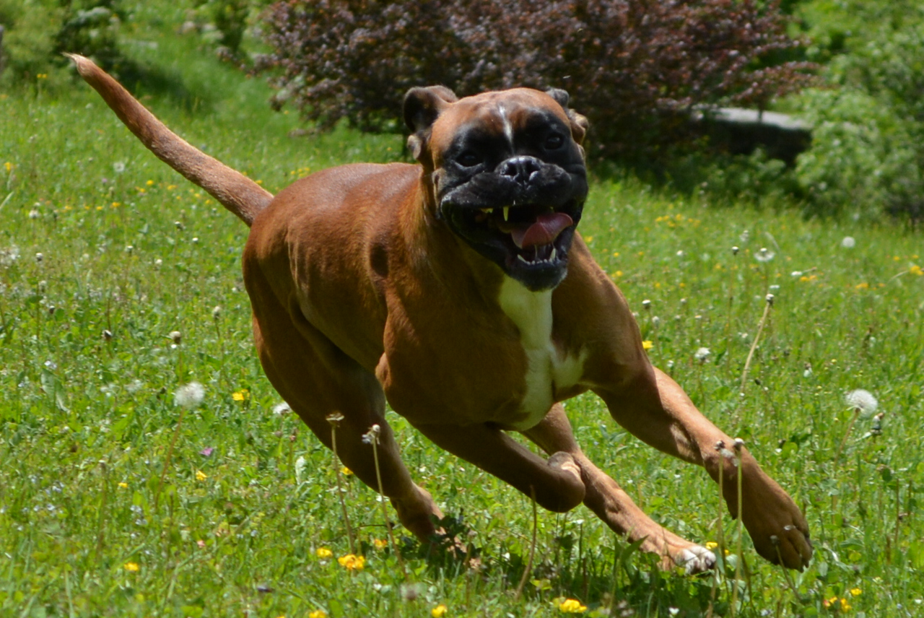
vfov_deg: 16.6
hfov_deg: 24.6
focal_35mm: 82
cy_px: 309
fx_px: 2119
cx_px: 462
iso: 400
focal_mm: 55
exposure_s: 1/1250
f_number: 5.6
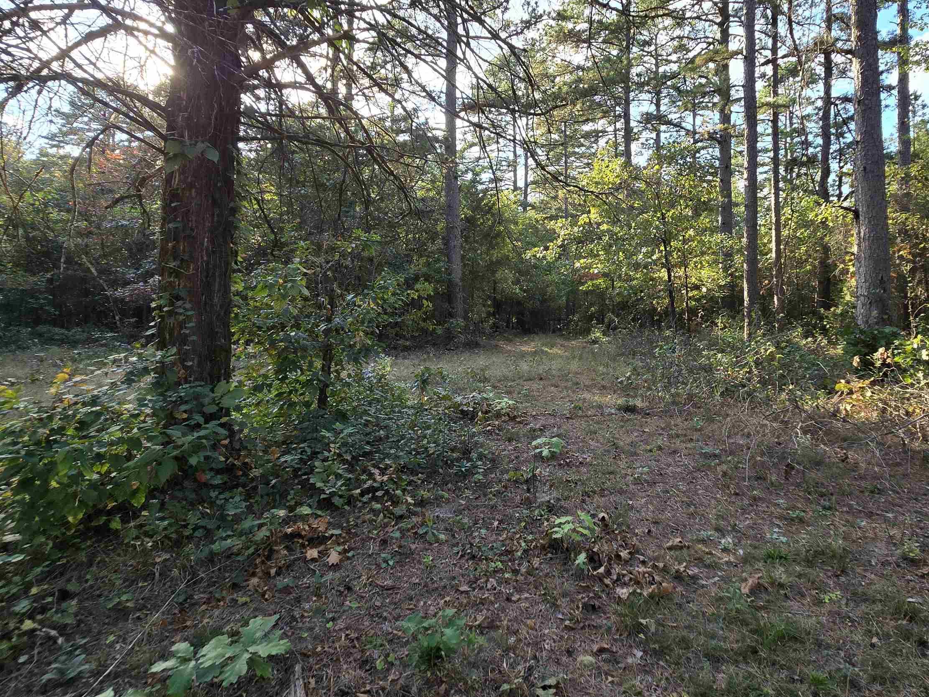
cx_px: 542
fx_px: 483
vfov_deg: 70.9
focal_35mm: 18
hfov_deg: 87.0
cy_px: 281
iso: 50
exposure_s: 1/293
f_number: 2.2
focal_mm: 2.2
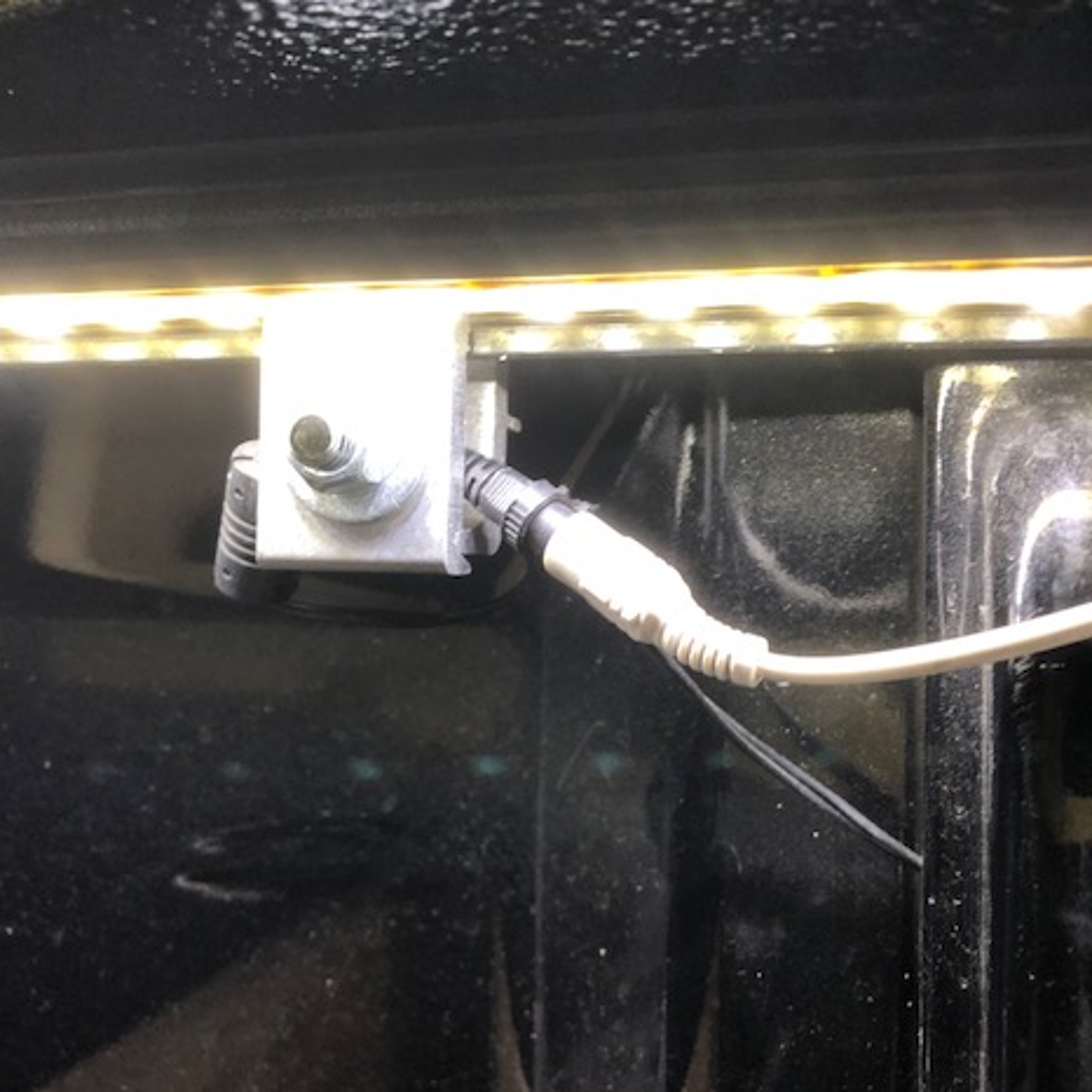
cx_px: 567
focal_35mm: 34
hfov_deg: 48.4
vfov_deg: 48.4
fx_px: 1213
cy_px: 537
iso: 40
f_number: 1.8
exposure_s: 1/15
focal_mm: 3.99
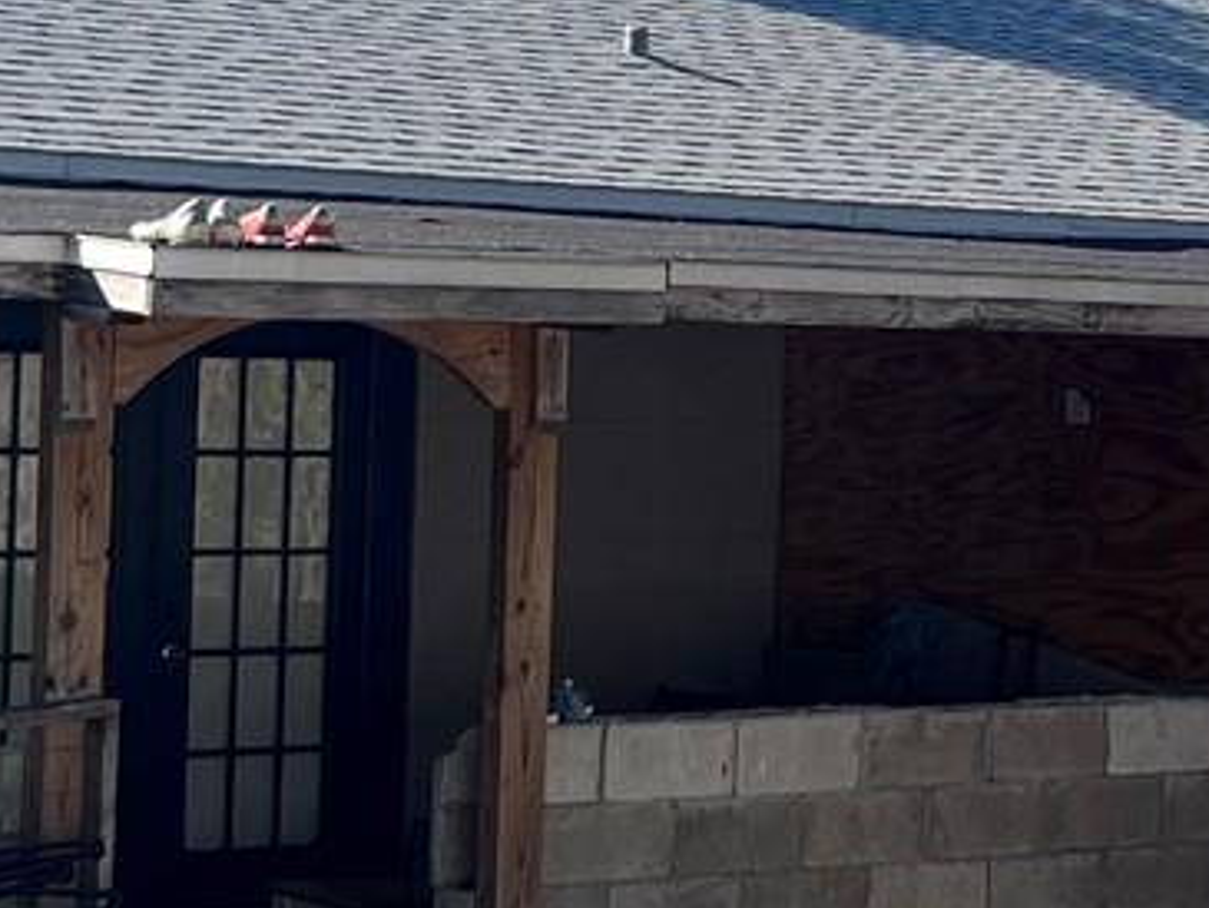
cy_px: 172
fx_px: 3983
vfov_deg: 12.9
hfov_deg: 17.1
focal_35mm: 114
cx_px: 997
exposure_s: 1/2165
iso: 50
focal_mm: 5.7
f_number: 1.5
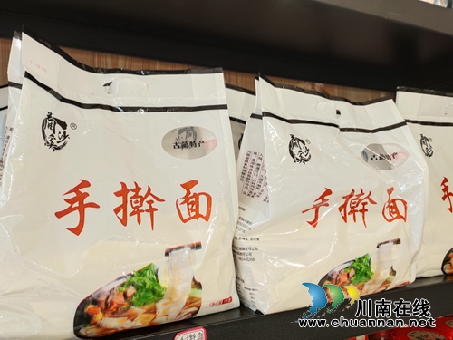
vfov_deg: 58.9
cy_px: 170
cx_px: 226
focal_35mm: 23
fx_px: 301
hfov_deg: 73.9
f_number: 1.79
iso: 56
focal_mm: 4.76
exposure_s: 1/844
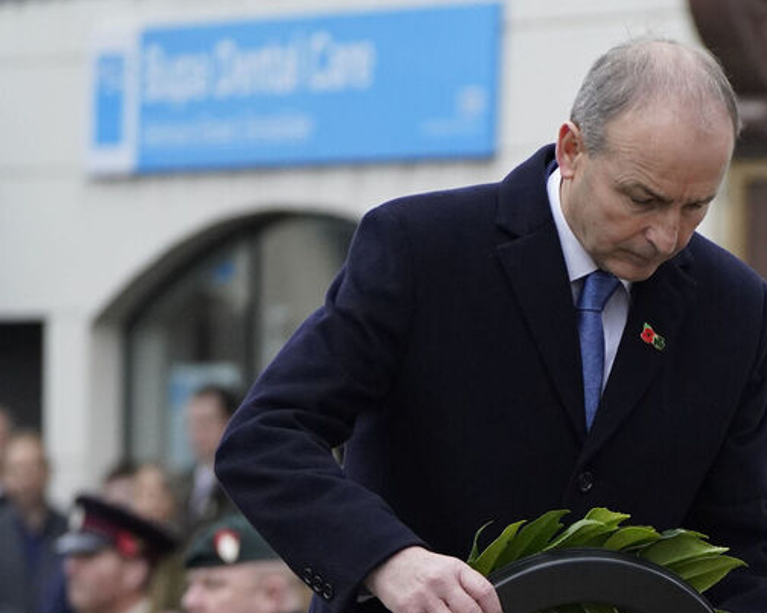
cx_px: 718
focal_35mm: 447
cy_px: 573
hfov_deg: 4.3
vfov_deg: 3.5
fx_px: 10145
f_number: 5.6
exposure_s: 1/500
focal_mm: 200
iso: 3200
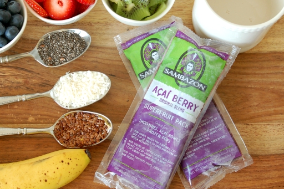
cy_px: 78
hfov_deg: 19.6
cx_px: 99
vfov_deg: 13.2
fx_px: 820
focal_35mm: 104
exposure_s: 1/20
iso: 400
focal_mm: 48
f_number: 8
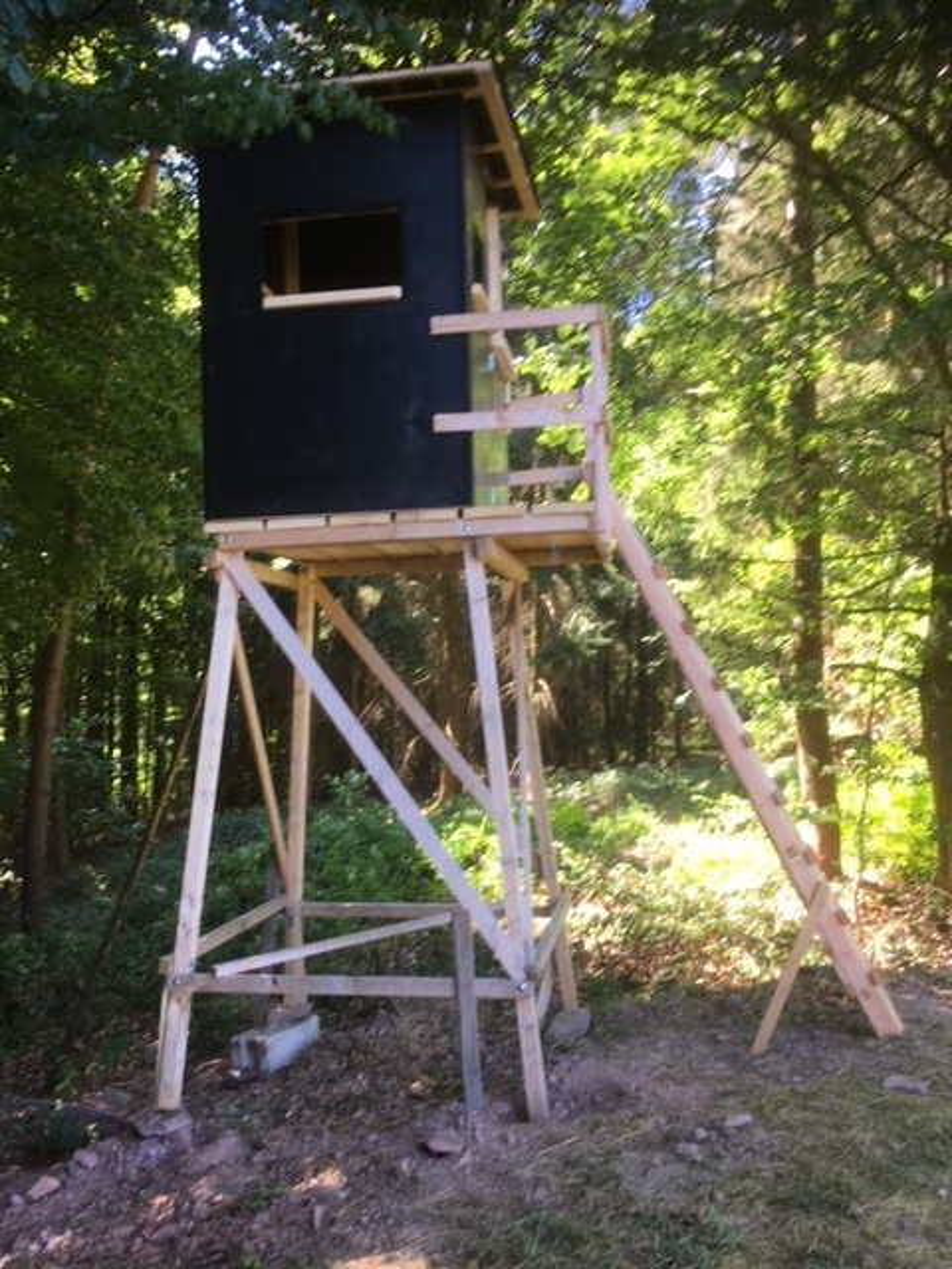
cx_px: 476
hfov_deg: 48.2
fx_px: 1063
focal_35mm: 29
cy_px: 634
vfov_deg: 61.7
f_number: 2.2
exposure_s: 1/50
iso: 25
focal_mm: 4.15
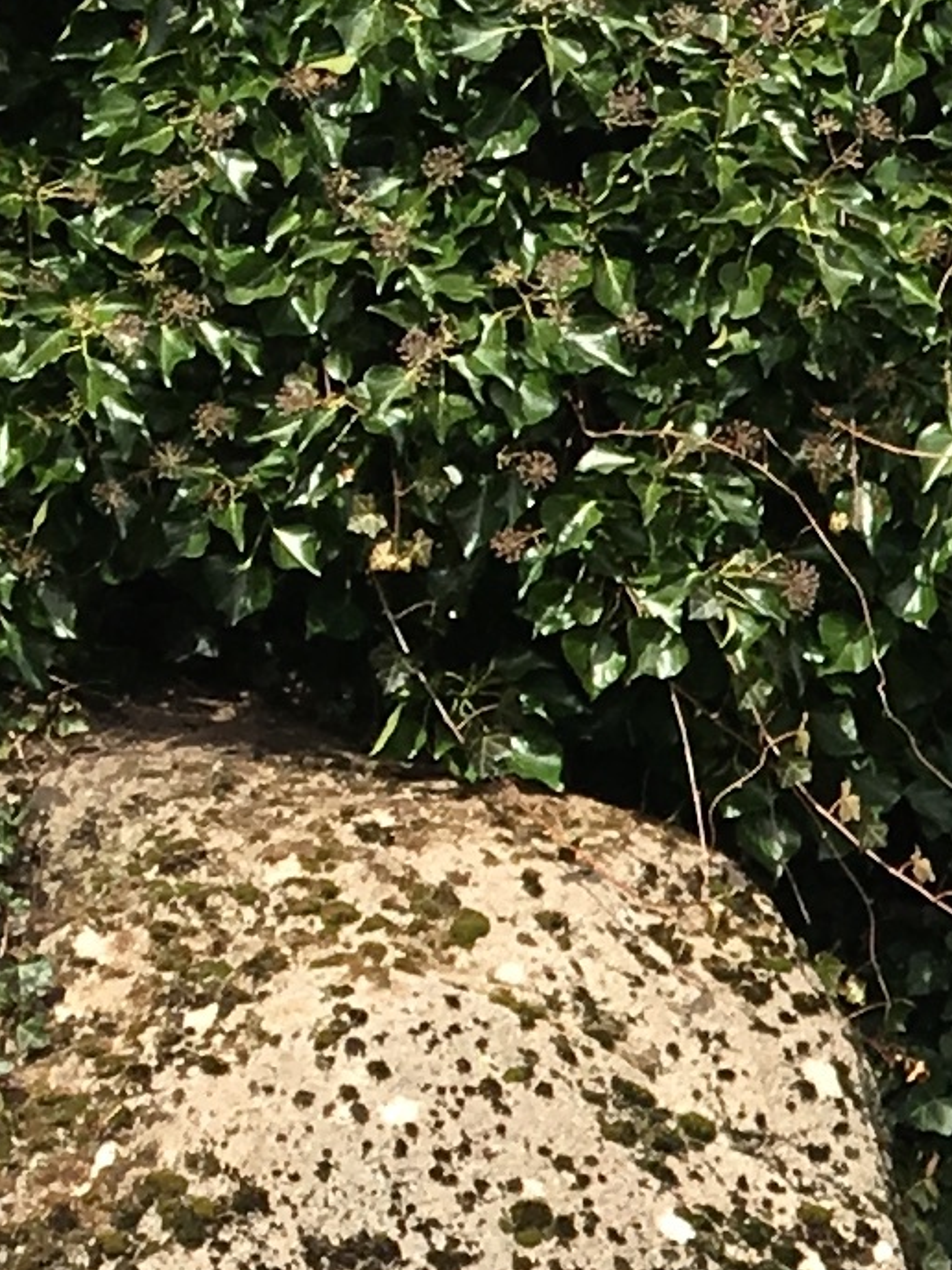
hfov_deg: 8.2
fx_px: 6234
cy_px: 1593
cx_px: 2098
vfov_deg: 11.4
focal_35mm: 170
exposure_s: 1/591
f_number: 2.2
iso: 25
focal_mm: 4.15
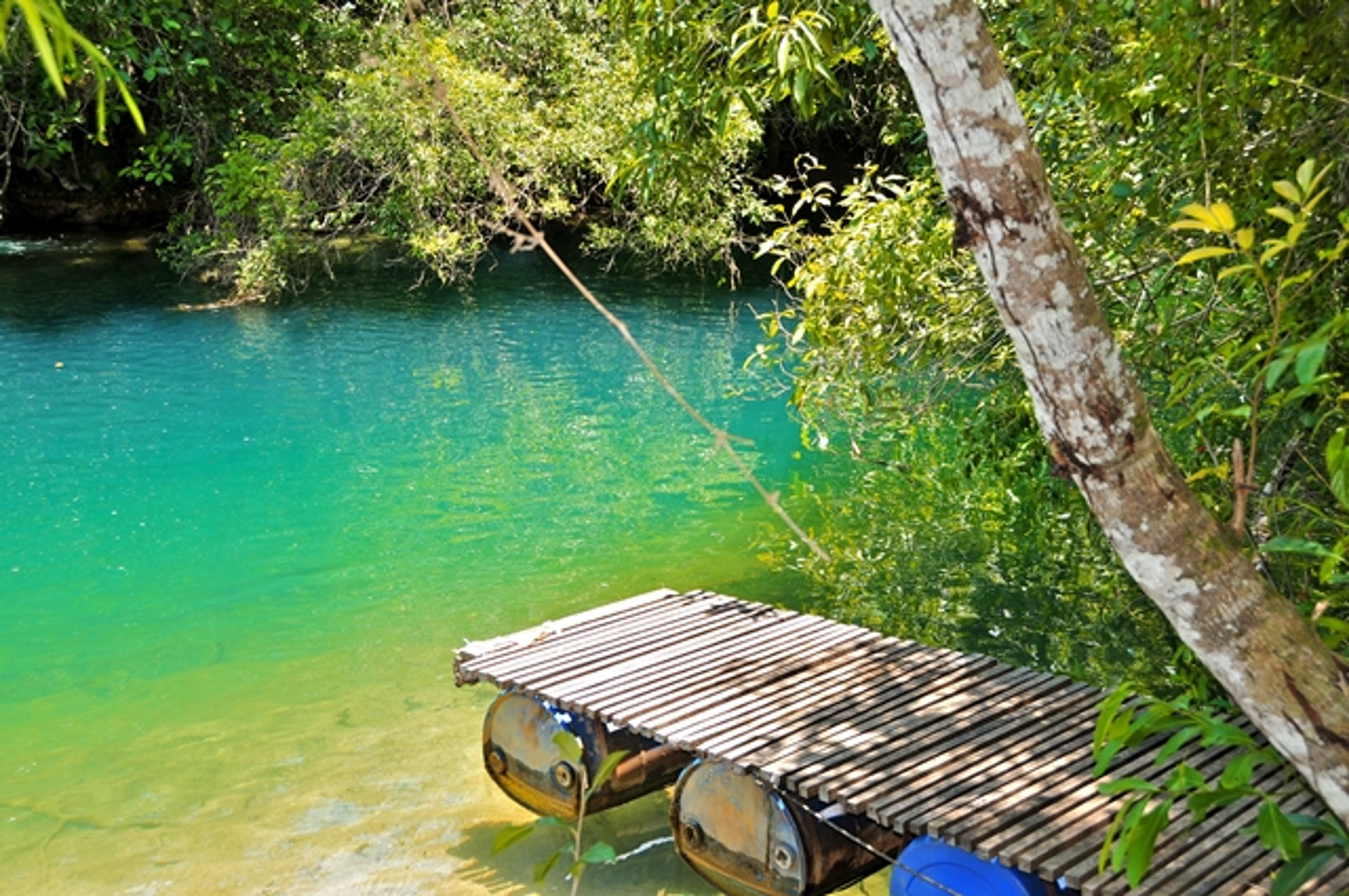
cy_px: 448
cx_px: 674
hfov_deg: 41.2
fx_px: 1796
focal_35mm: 48
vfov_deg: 28.0
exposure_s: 1/160
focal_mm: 32
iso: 200
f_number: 5.6
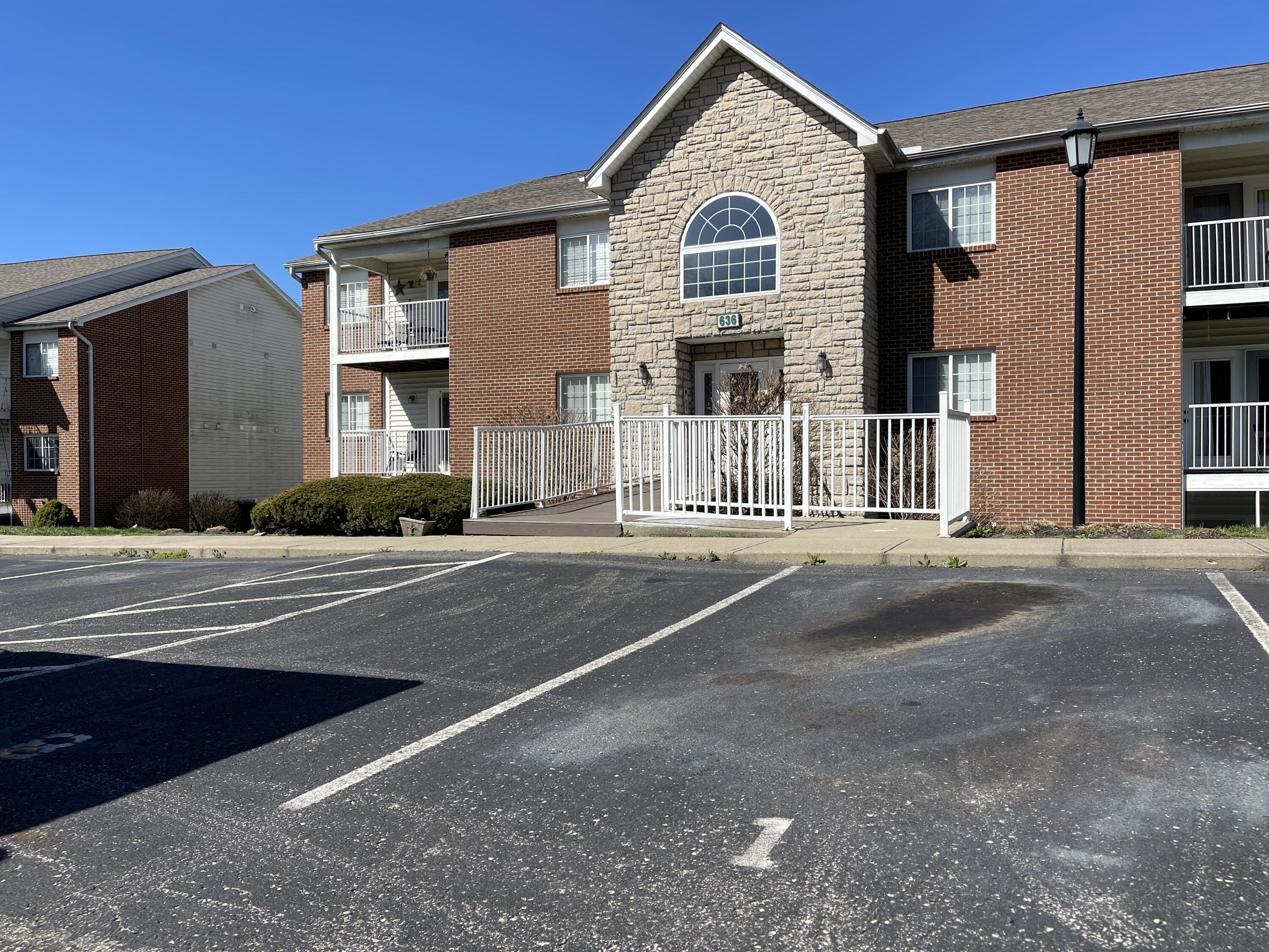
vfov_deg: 54.9
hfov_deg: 69.4
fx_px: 916
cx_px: 634
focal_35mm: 25
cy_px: 476
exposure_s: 1/4049
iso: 32
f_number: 1.6
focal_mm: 5.1
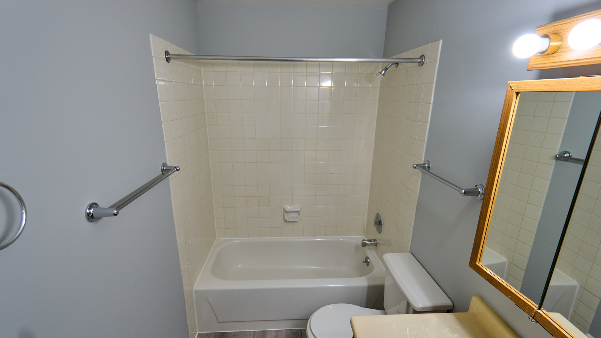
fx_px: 255
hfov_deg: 99.4
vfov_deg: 67.0
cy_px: 179
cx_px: 297
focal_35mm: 16
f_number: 4
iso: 125
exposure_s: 1/60
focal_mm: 10
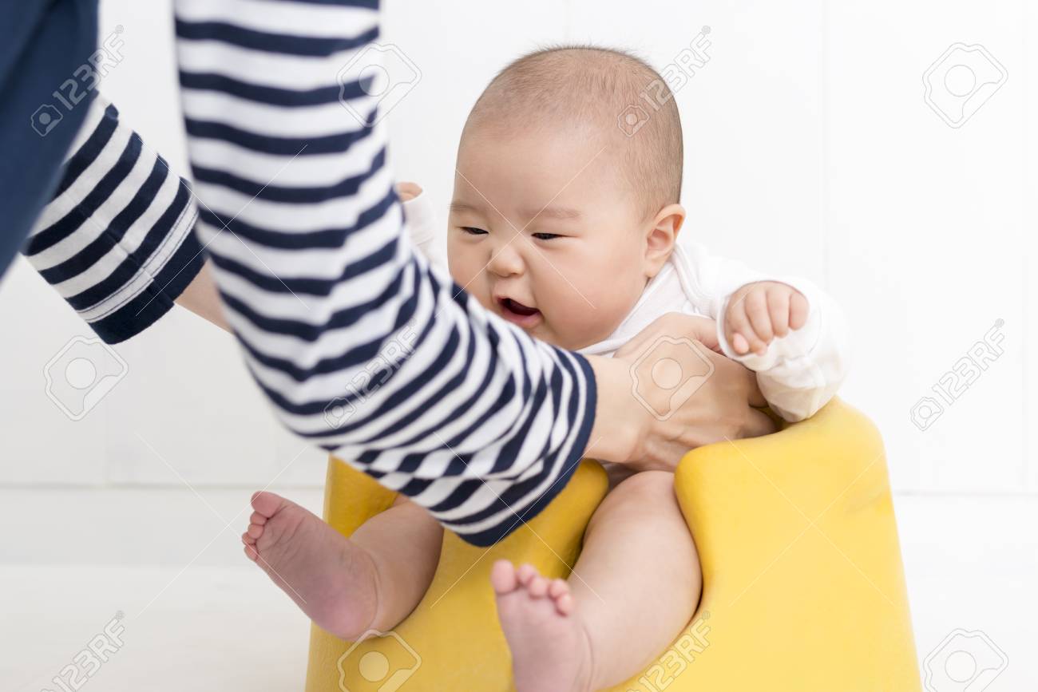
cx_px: 519
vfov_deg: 23.4
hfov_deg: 34.5
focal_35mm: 58
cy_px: 346
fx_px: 1672
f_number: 4
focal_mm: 58
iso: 100
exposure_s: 1/125
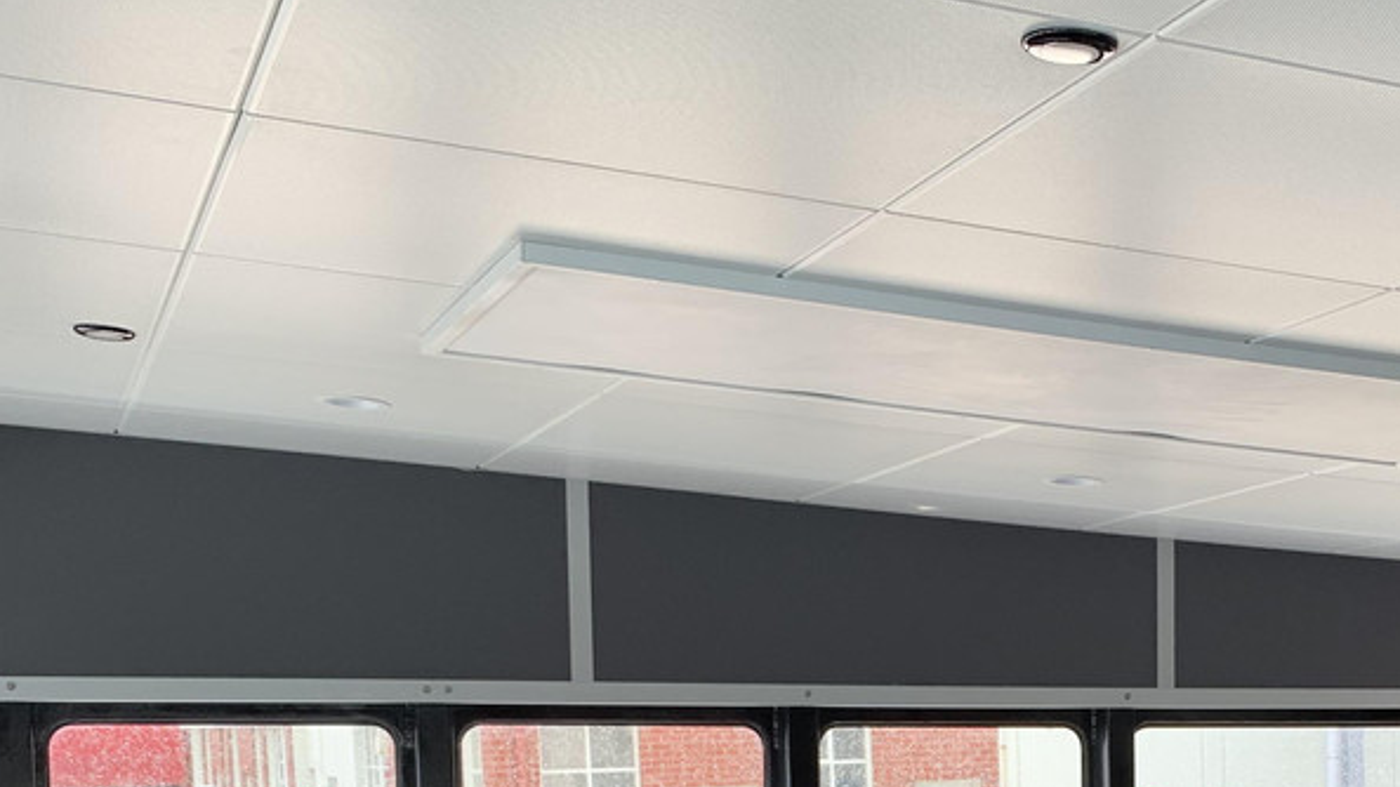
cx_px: 1098
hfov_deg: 33.0
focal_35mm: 62
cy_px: 970
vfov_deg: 18.3
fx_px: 2301
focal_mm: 4.25
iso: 25
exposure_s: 1/138
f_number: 1.8
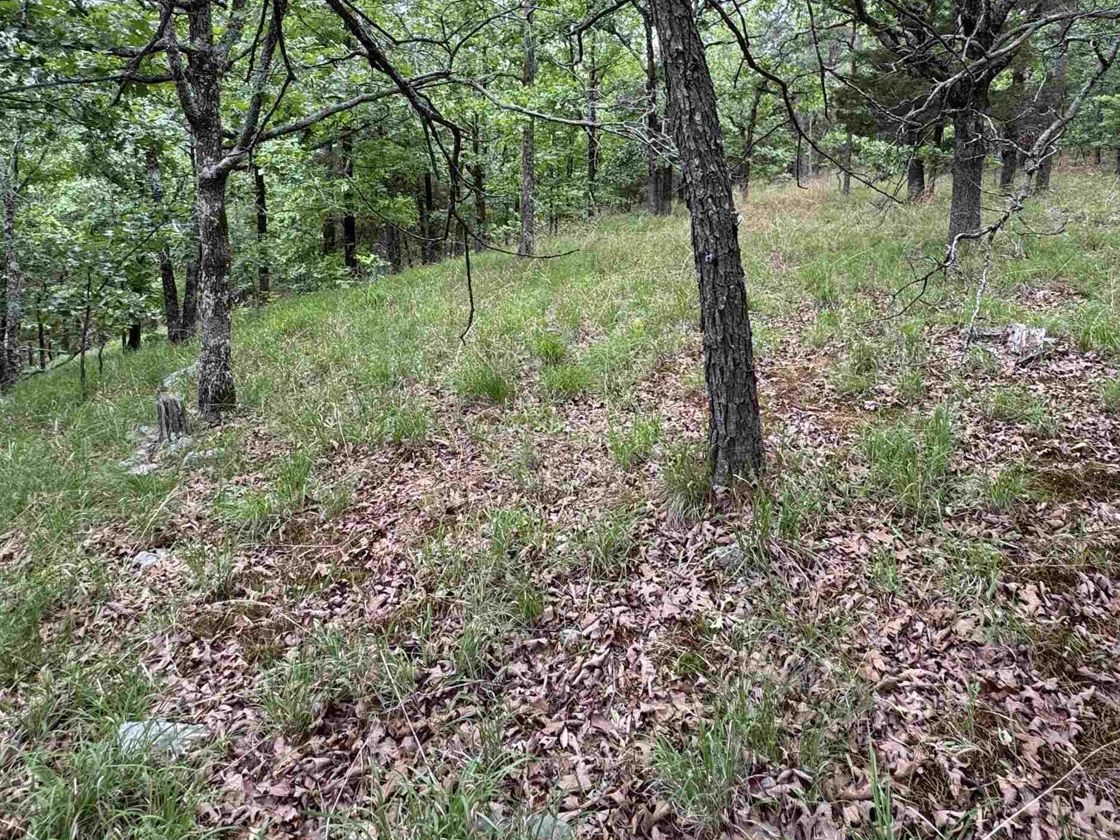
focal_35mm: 23
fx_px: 744
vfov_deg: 55.5
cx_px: 628
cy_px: 194
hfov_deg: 73.6
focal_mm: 2.22
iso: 50
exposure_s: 1/99
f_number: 2.2
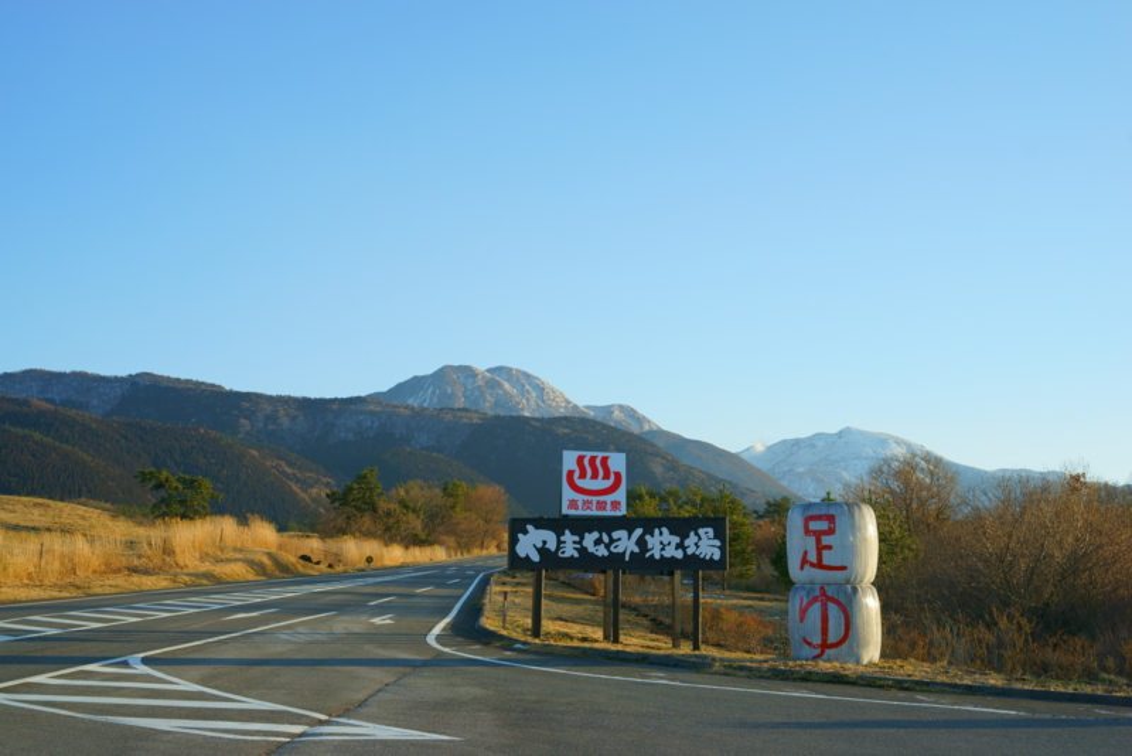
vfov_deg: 32.7
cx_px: 566
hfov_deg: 47.4
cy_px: 378
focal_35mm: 41
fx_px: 1290
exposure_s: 1/100
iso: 100
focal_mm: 41
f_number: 8
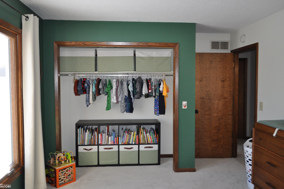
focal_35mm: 28
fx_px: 221
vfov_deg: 46.4
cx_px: 138
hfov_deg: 65.5
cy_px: 92
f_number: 3.5
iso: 360
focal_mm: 18
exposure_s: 1/125
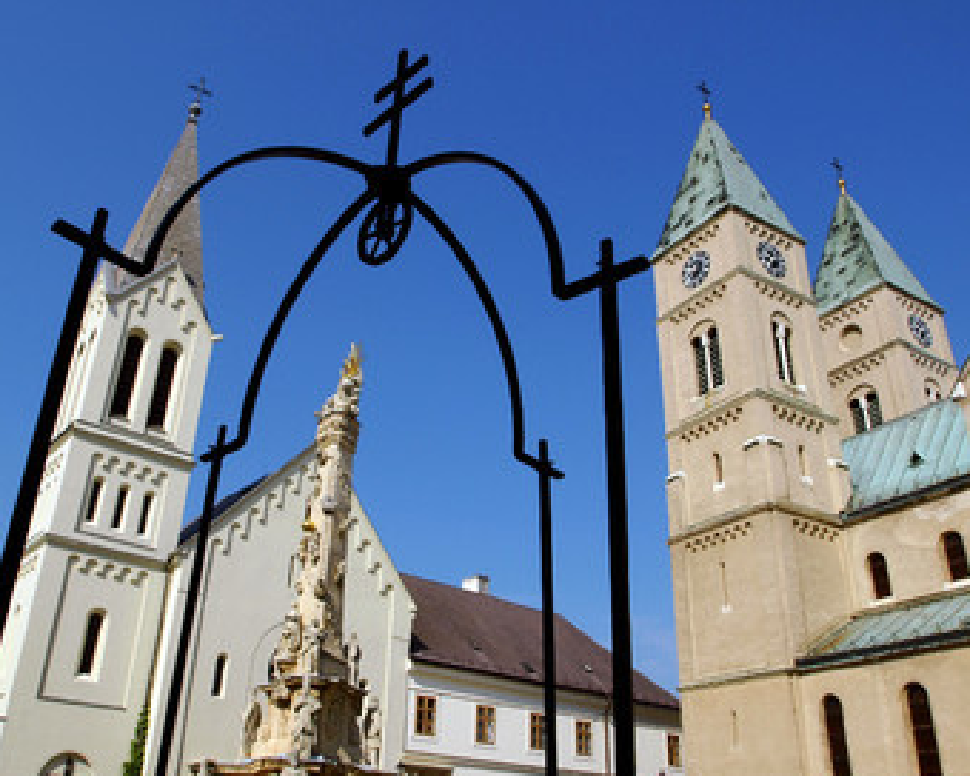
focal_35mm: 30
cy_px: 397
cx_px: 458
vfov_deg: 49.1
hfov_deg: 59.4
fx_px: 849
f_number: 11
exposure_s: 1/320
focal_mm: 17
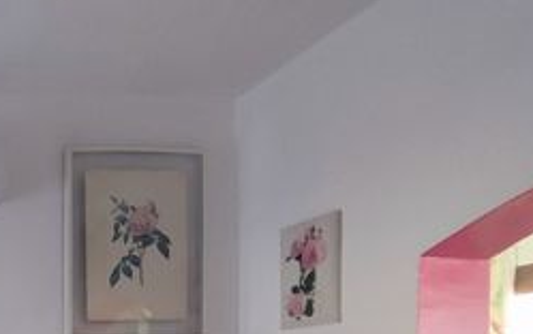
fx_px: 698
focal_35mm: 48
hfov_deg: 32.9
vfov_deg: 24.2
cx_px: -132
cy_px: 412
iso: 301
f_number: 2.2
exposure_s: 1/50
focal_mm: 1.65
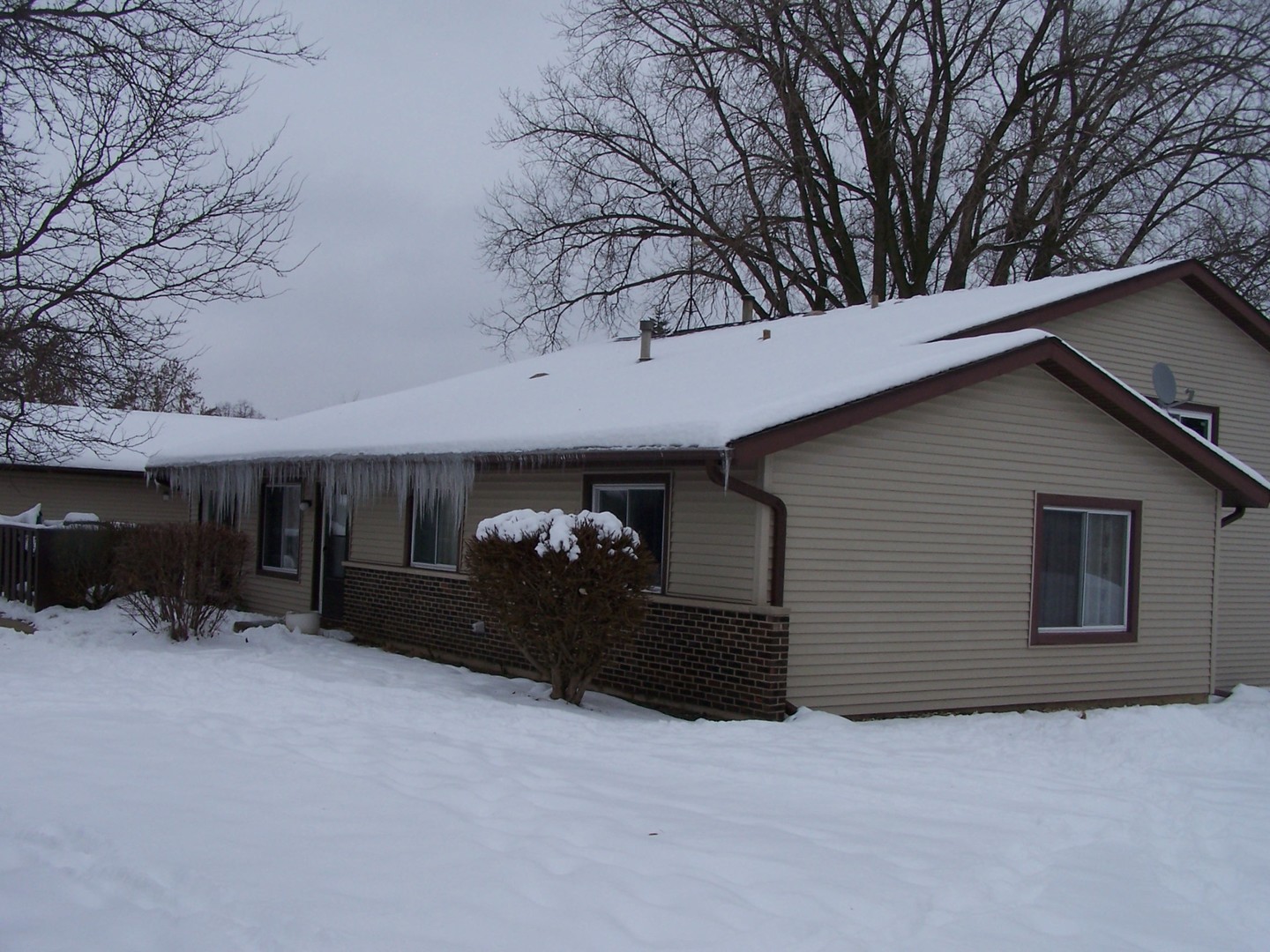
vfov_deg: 37.7
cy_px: 476
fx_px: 1394
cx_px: 635
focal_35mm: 38
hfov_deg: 49.0
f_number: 5.6
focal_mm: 6.3
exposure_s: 1/500
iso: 80
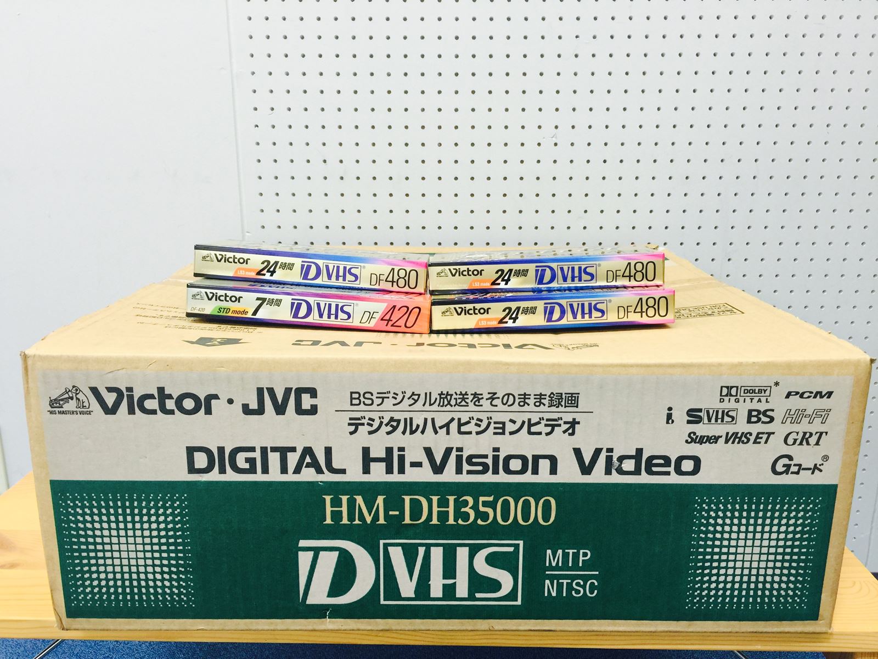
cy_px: 330
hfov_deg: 61.7
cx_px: 439
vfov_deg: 48.2
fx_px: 736
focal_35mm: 29
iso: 50
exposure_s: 1/33
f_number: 2.2
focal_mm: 4.15
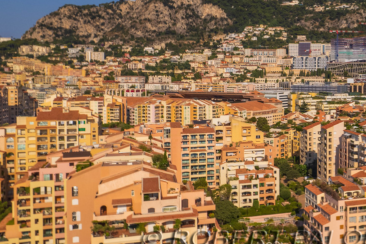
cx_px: 387
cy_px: 121
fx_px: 488
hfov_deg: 35.9
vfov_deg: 28.1
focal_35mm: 48
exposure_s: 1/100
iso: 100
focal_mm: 8.4
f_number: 2.8
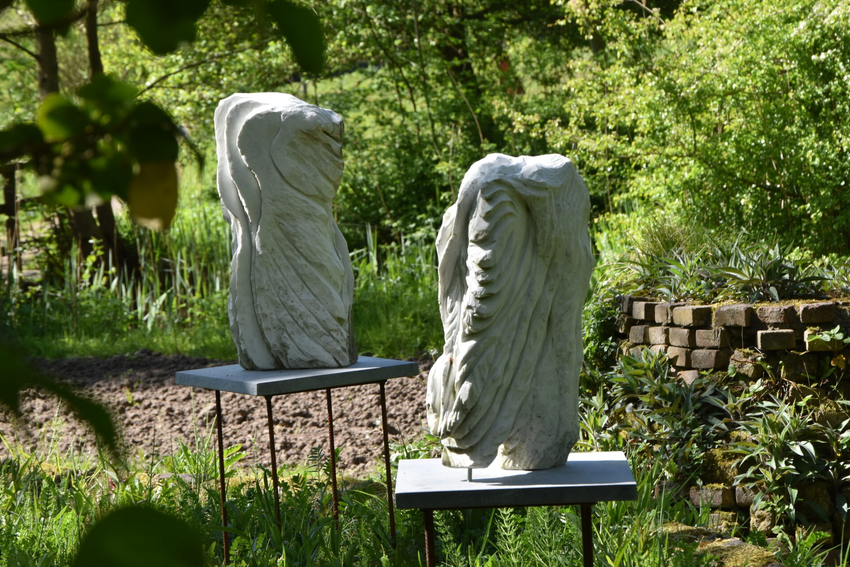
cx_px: 404
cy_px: 241
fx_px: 3329
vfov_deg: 9.7
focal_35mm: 141
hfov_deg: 14.5
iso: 250
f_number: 8
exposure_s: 1/250
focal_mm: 70
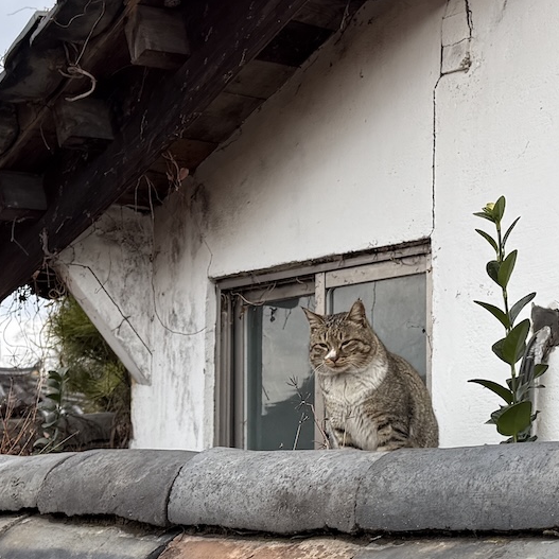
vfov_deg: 55.6
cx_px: 233
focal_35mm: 29
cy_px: 276
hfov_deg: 55.3
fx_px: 530
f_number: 1.78
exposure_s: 1/255
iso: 100
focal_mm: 6.76
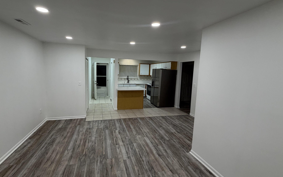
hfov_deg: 94.3
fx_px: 131
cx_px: 134
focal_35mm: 17
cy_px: 86
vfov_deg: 68.0
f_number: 2.2
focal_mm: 2.22
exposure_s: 1/120
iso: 200
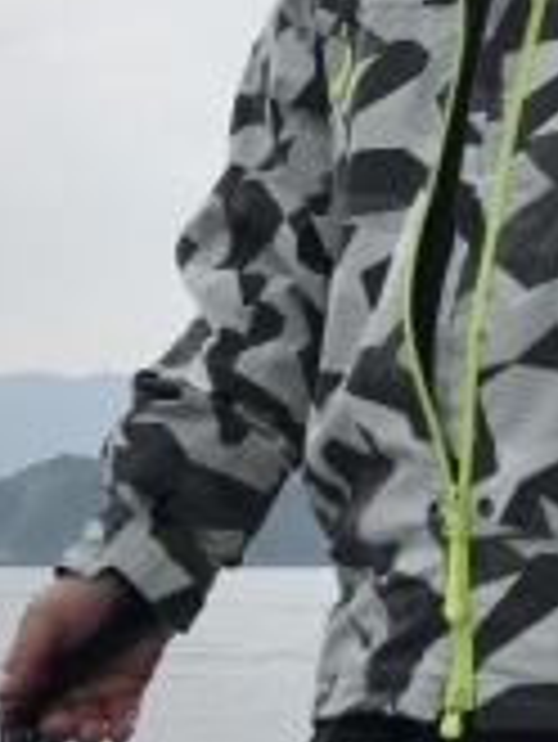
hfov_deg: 17.1
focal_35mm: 83
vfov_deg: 23.5
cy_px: 337
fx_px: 1782
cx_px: 637
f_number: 1.8
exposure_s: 1/2660
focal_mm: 3.99
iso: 20
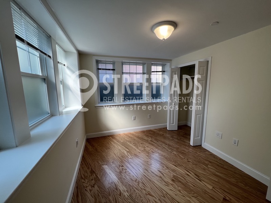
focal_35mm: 13
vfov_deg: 89.9
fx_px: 102
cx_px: 136
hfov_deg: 106.2
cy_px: 102
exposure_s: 1/120
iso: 50
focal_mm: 1.57
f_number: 1.8
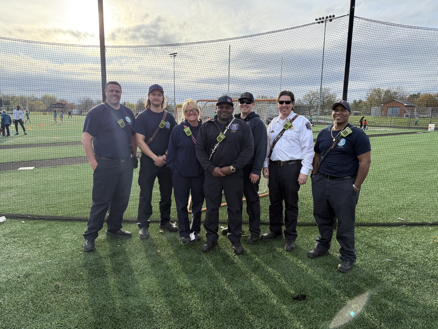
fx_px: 304
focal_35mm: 24
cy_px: 164
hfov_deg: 71.6
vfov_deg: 56.8
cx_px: 219
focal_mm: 6.76
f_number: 1.78
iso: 100
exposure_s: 1/2000
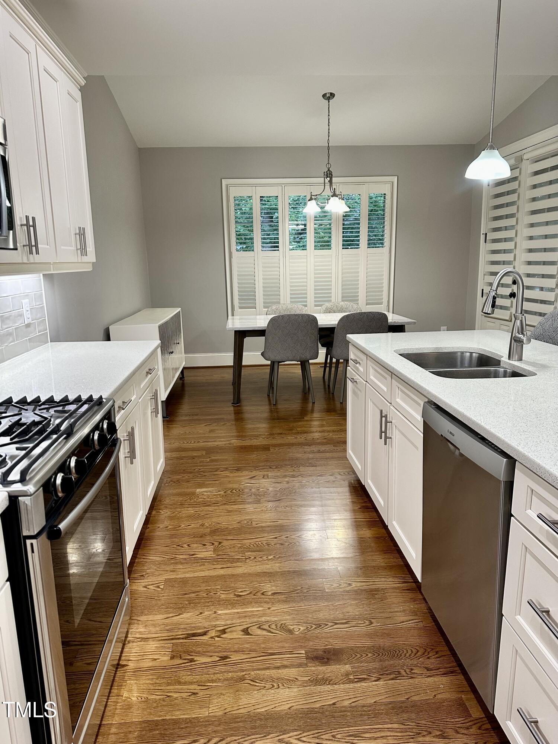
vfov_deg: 71.6
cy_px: 372
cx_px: 279
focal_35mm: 24
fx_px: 516
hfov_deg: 56.8
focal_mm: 6.86
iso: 200
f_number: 1.78
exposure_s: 1/120
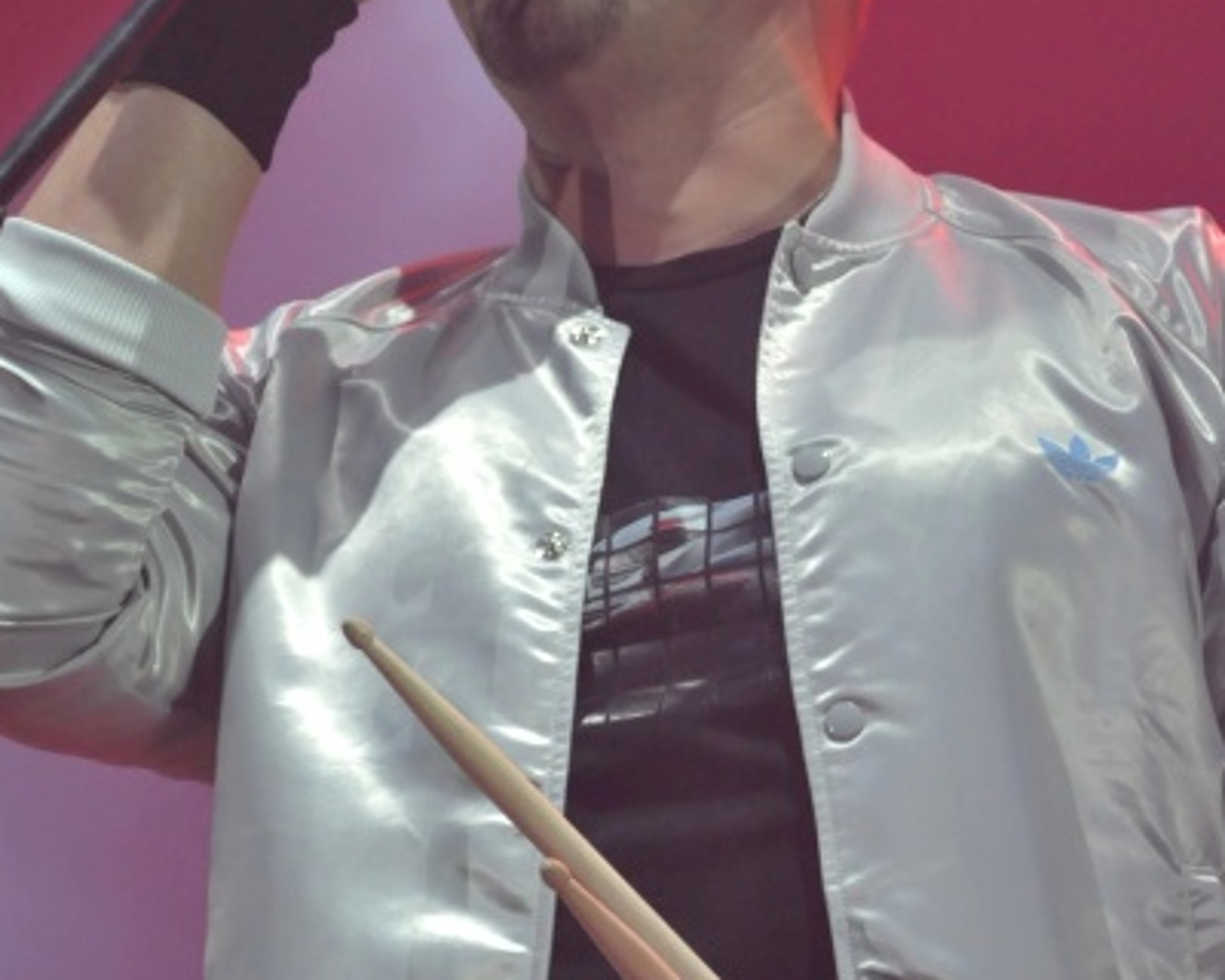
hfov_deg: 6.6
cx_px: 504
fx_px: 10693
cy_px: 542
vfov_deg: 5.2
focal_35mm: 295
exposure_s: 1/320
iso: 1600
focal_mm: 105
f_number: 5.6
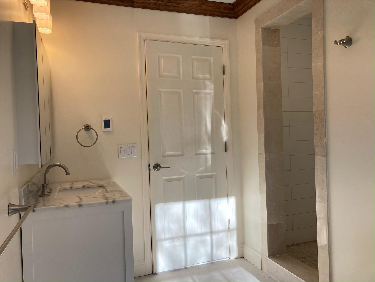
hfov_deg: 63.4
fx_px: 303
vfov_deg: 49.7
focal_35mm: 28
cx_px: 188
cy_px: 141
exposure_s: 1/249
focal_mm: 3.99
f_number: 1.8
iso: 20
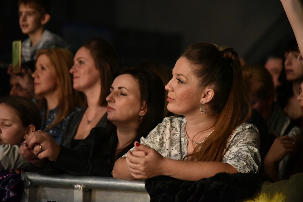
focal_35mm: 120
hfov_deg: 17.1
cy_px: 101
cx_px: 152
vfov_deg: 11.4
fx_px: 1010
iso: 6400
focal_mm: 120
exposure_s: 1/320
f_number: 4
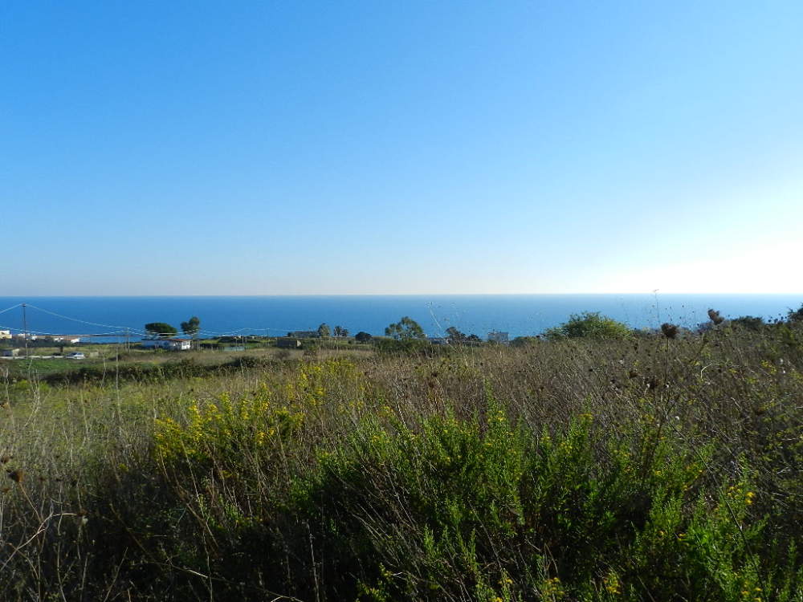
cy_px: 301
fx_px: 650
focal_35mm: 28
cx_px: 402
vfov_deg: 49.7
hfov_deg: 63.4
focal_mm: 5
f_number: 5
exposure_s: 1/800
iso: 160
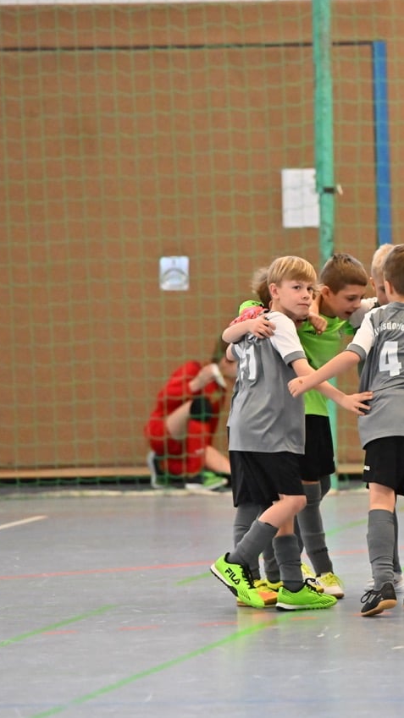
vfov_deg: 6.8
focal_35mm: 316
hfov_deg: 3.8
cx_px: 448
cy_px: 359
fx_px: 6023
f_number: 3.5
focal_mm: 200
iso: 8000
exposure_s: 1/1000
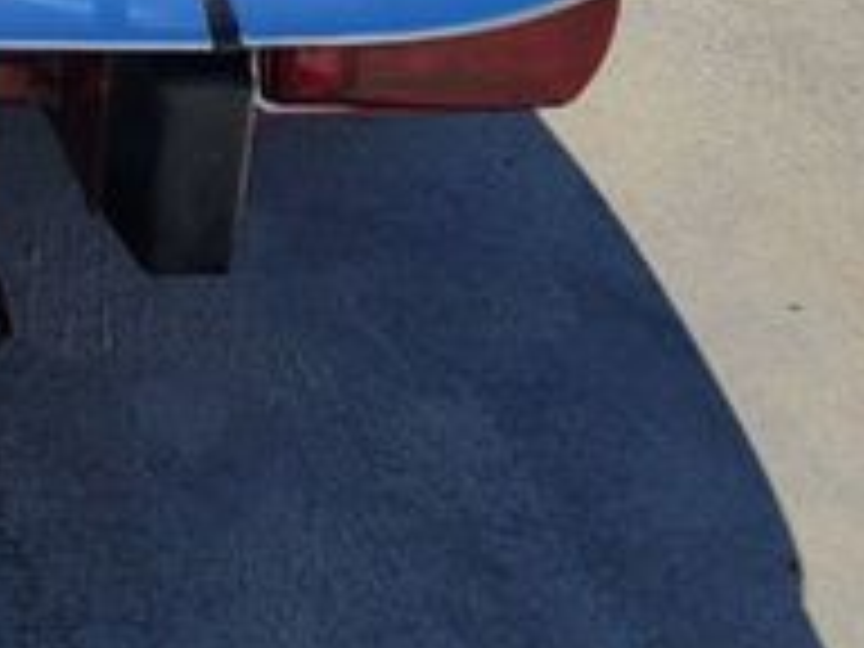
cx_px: -418
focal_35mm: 80
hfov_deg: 20.9
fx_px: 1997
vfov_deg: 16.4
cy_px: -387
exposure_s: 1/1000
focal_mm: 6.7
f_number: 1.8
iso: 16
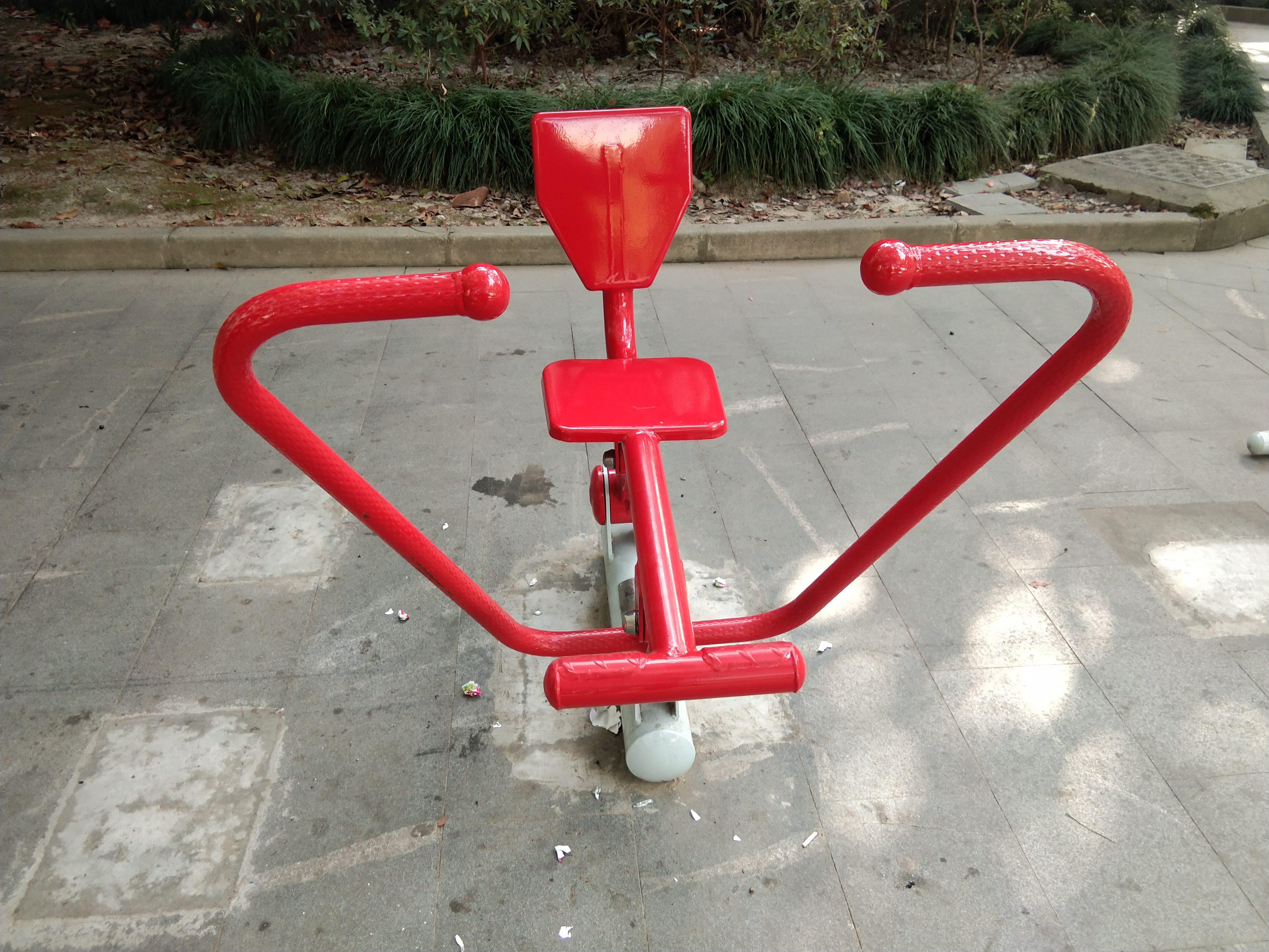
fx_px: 1136
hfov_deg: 58.4
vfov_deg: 45.4
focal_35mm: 31
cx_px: 634
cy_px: 476
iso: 100
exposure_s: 1/50
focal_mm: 3.69
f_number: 2.2
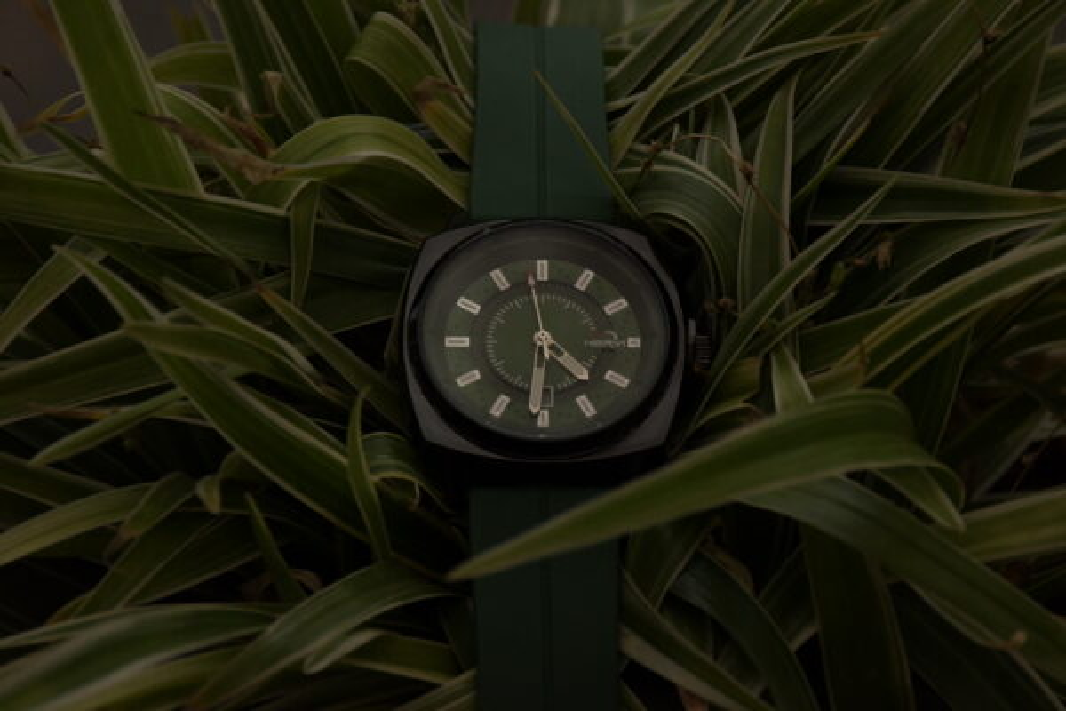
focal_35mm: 183
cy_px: 356
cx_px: 533
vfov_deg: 7.5
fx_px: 5418
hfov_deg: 11.2
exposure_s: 1/500
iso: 2500
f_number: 11
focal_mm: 122
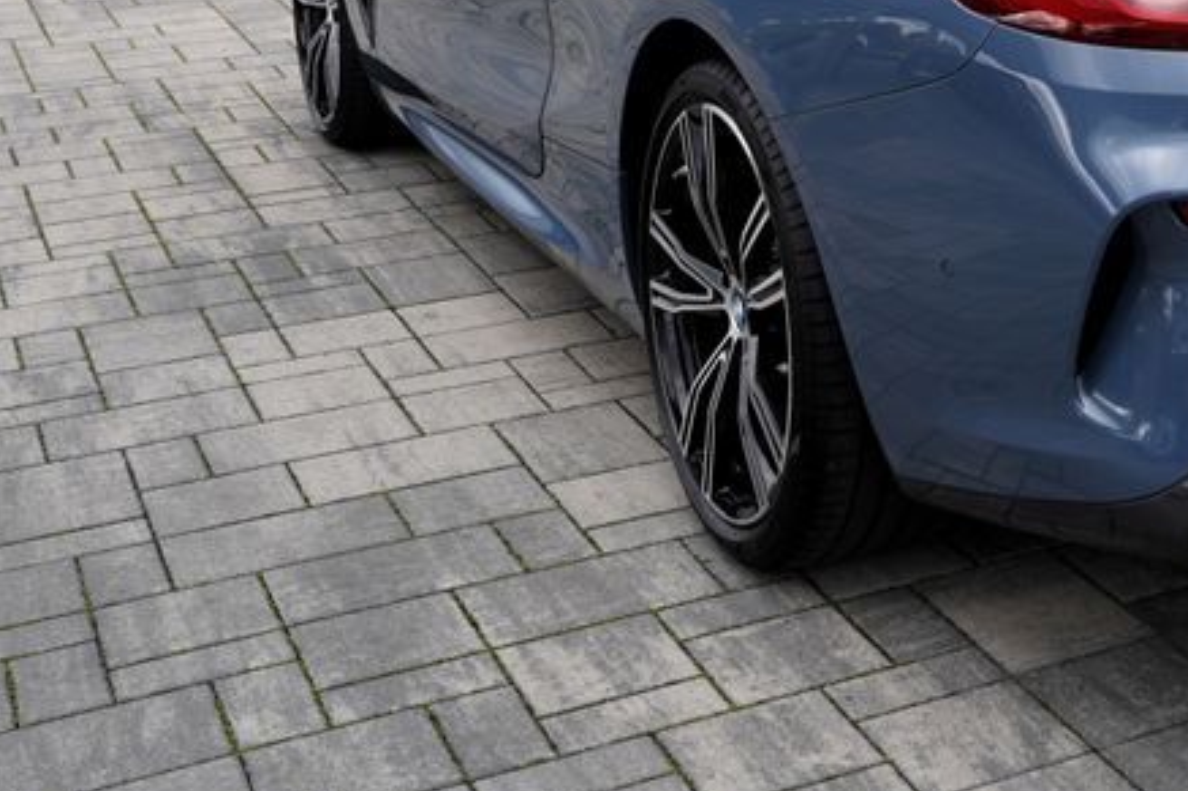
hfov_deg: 27.8
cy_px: -67
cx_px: 1215
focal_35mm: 68
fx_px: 2243
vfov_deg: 19.2
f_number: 4.5
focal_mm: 29
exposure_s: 1/80
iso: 100
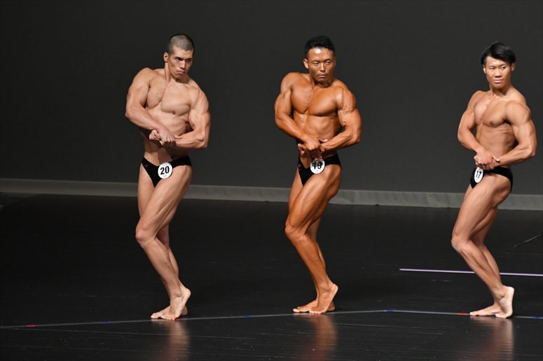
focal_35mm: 315
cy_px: 180
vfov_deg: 4.4
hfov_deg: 6.5
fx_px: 4749
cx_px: 272
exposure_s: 1/400
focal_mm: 210
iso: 4000
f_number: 5.6
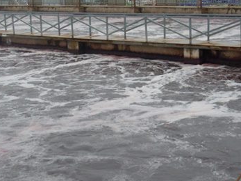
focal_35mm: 90
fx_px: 626
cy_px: 97
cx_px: 110
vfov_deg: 16.4
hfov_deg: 21.8
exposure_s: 1/640
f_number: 3.9
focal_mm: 9.3
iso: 400
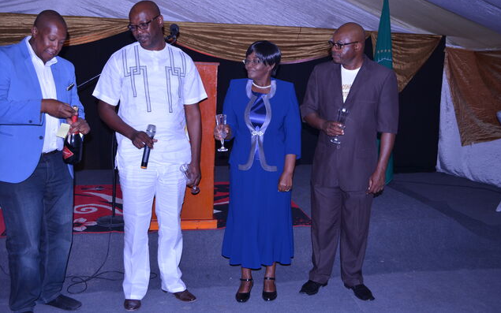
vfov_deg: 34.4
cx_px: 252
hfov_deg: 52.7
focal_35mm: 37
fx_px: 505
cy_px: 145
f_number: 4
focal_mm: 24
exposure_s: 1/60
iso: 320
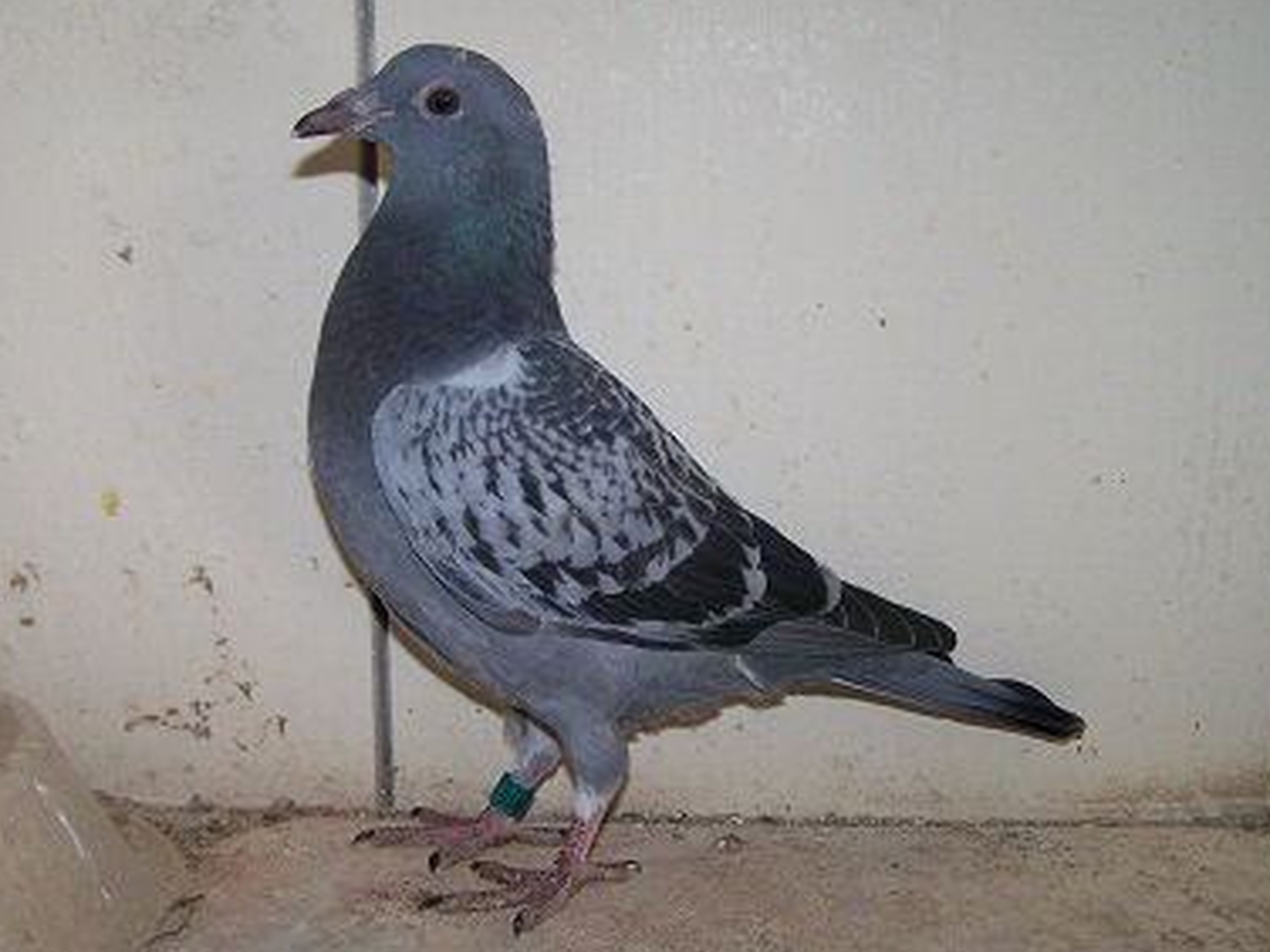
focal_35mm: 46
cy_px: 473
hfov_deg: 41.2
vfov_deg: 31.5
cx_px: 588
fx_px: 1688
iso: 80
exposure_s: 1/60
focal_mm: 6.7
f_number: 2.8
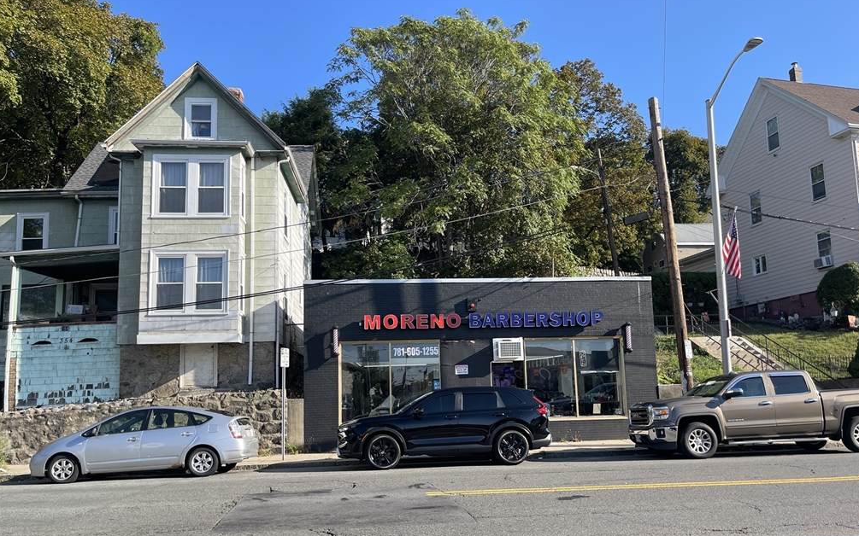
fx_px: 632
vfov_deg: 45.9
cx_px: 434
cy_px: 308
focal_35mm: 27
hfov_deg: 68.4
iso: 32
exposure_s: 1/1553
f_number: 1.6
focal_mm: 5.1
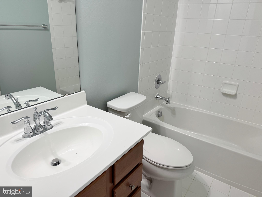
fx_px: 182
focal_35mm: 24
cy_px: 98
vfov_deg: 56.8
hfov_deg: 71.6
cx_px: 131
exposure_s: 1/120
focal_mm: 6.76
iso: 125
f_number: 1.78
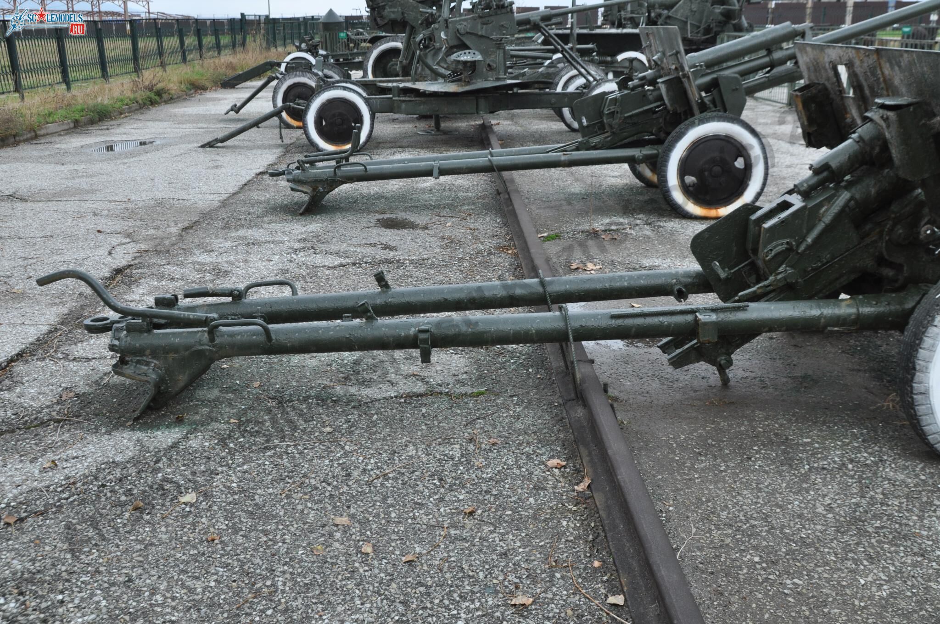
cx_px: 470
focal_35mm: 33
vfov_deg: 39.9
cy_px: 312
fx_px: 861
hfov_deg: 57.3
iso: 400
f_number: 8
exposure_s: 1/100
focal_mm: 22
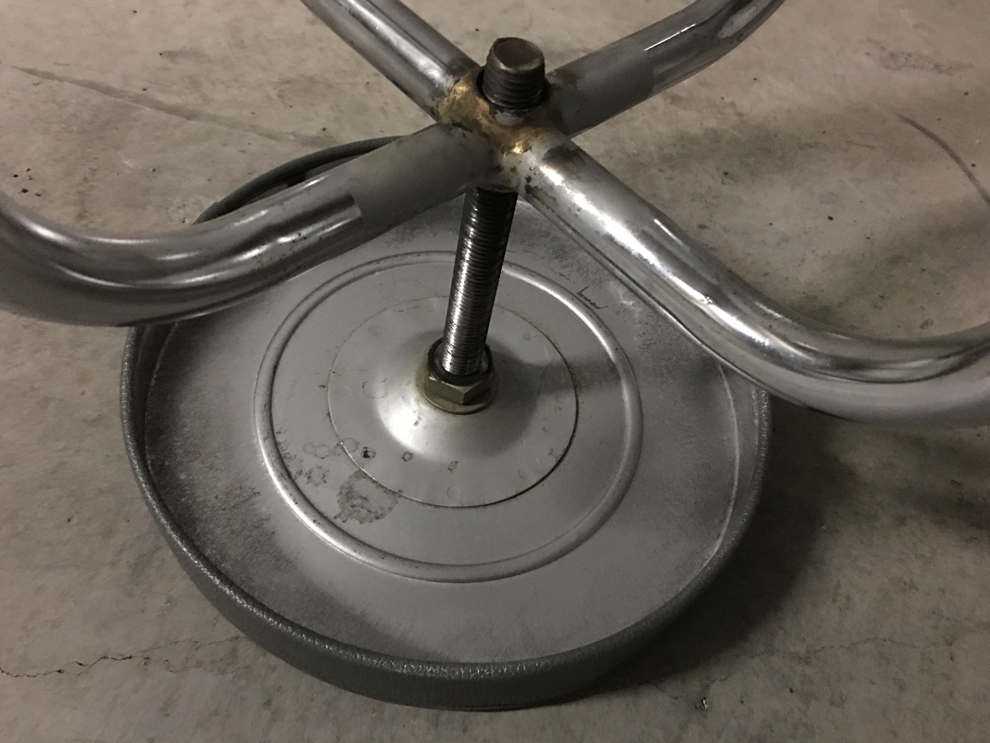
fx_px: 829
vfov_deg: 48.2
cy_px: 372
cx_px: 495
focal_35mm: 29
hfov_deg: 61.7
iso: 160
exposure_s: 1/4
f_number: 2.2
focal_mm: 4.15
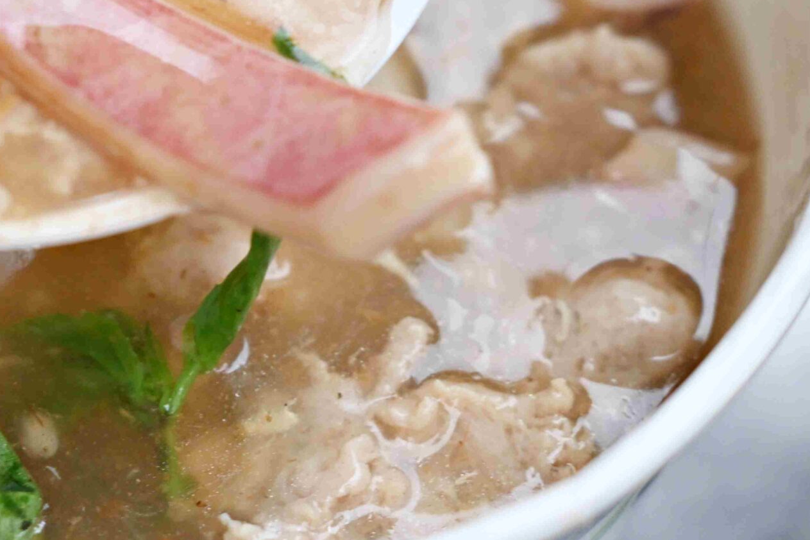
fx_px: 3420
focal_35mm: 152
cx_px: 241
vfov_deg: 9.0
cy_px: 9
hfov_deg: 13.5
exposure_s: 1/200
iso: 200
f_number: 3.2
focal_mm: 50
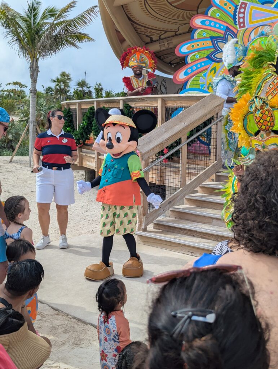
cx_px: 139
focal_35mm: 48
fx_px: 513
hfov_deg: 30.3
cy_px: 184
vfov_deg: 39.6
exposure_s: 1/2053
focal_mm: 6.81
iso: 48
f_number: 1.85
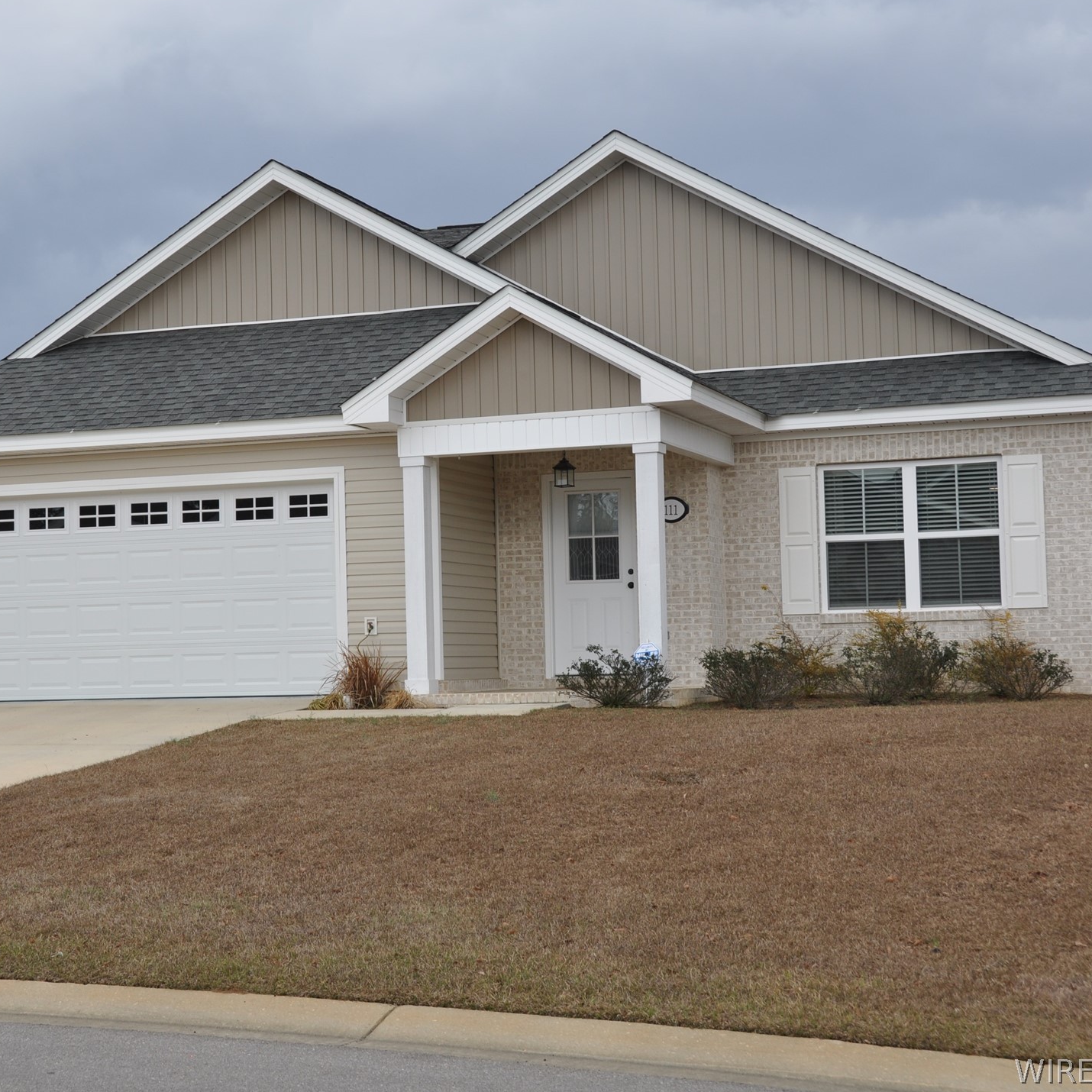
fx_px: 2213
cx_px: 454
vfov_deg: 27.7
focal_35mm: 62
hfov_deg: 27.7
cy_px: 545
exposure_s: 1/200
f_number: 7.1
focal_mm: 32
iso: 200
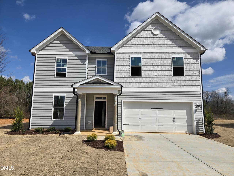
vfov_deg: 58.9
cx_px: 117
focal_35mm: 23
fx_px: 155
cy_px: 88
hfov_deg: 73.9
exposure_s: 1/3531
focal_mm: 5.4
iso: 25
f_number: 1.8
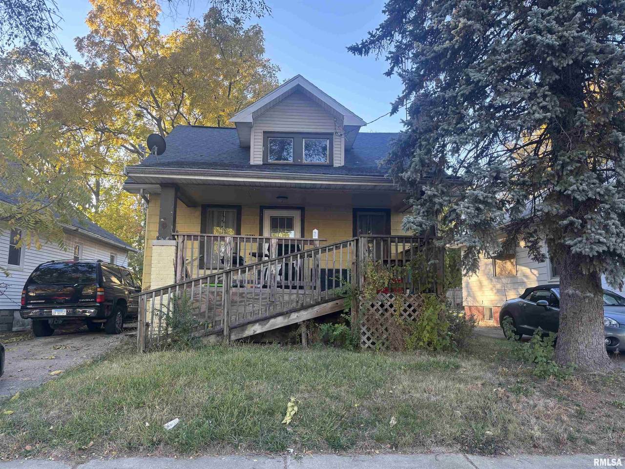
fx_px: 469
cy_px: 234
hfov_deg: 67.3
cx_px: 312
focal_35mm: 26
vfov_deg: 53.1
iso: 50
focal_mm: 5.96
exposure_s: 1/171
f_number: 1.6
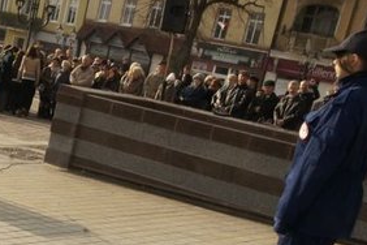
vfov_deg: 17.4
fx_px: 775
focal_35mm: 76
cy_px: 258
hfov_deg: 25.5
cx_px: 14
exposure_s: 1/160
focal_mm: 22
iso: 800
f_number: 25
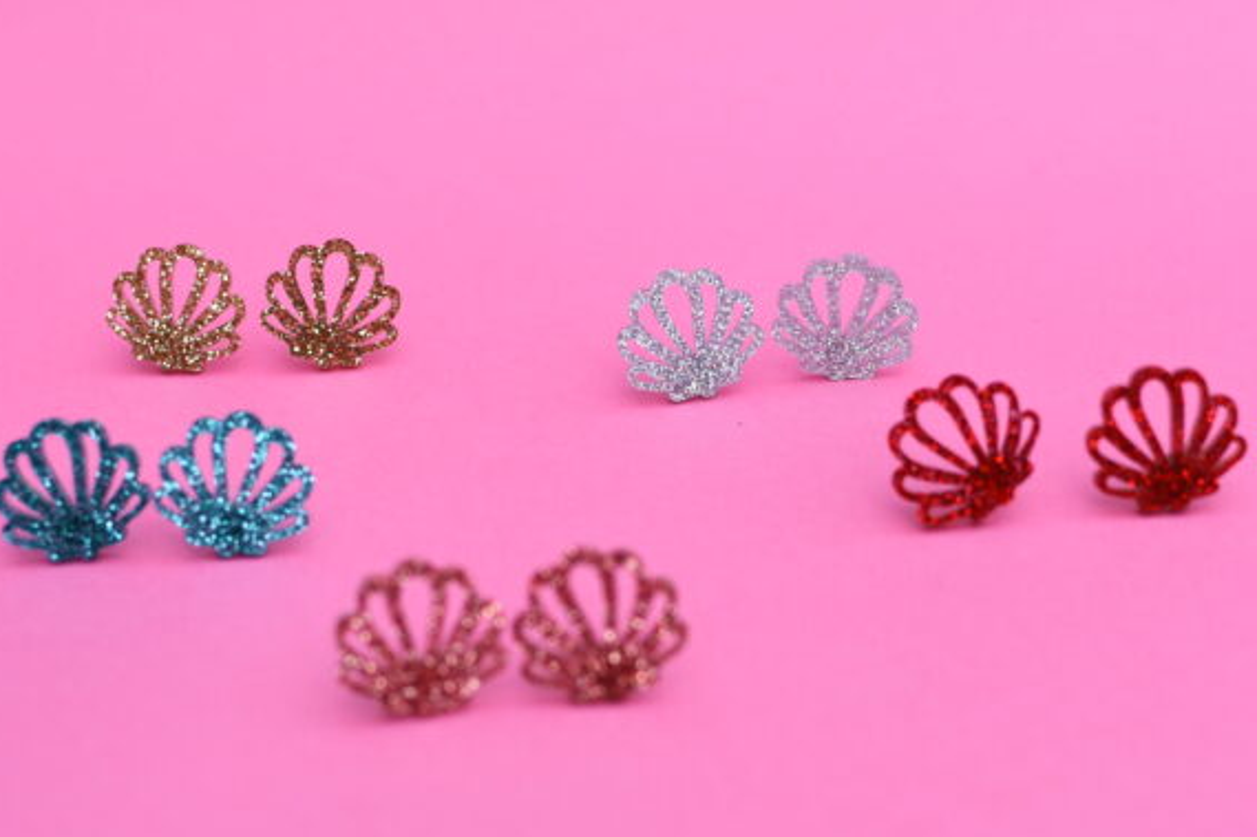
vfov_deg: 17.1
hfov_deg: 25.4
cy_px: 441
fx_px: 2792
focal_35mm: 80
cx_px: 632
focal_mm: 35
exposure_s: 1/320
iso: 125
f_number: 4
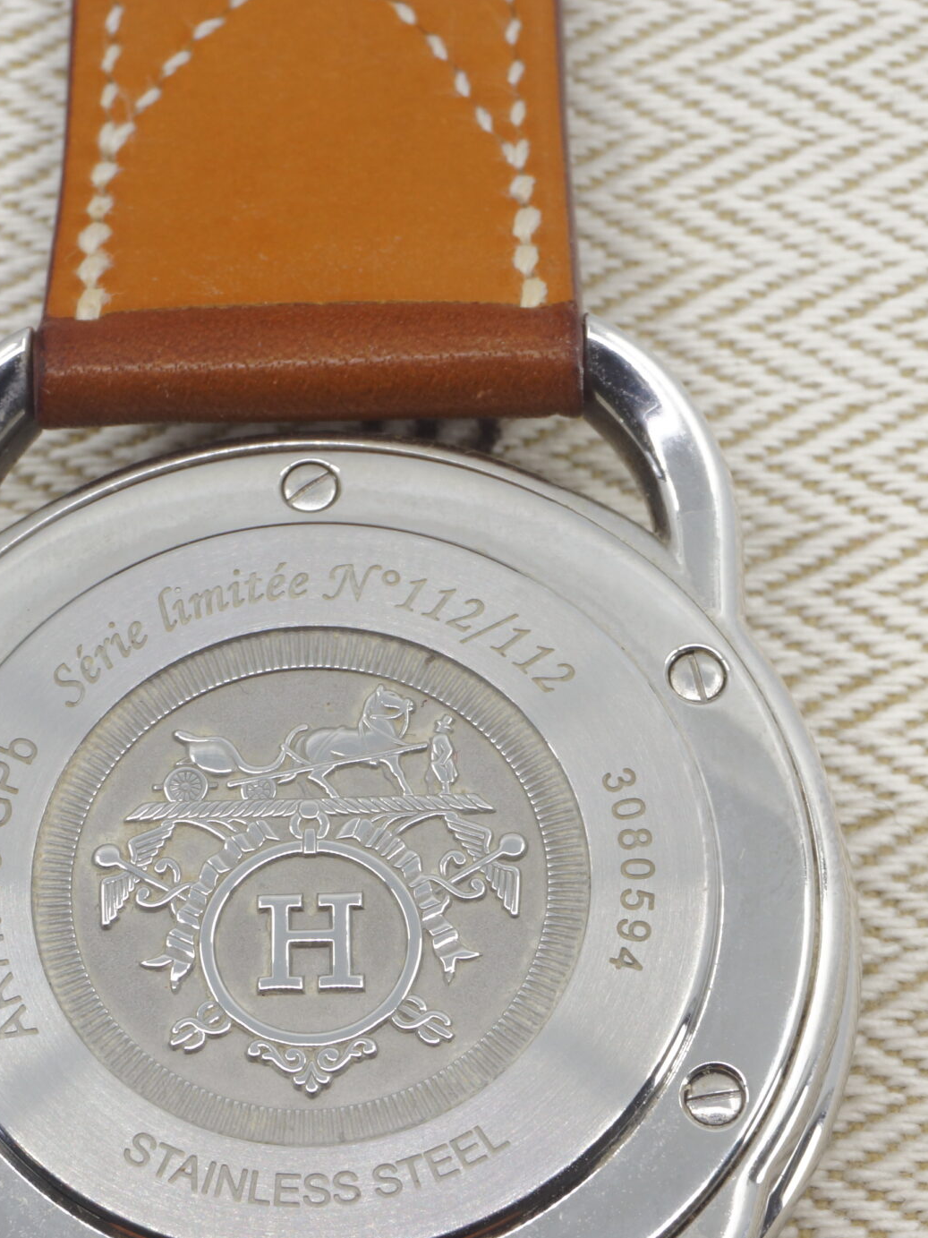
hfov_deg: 10.1
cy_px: 764
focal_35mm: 147
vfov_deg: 13.4
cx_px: 362
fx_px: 5251
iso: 200
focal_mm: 55
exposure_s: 1/3
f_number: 22
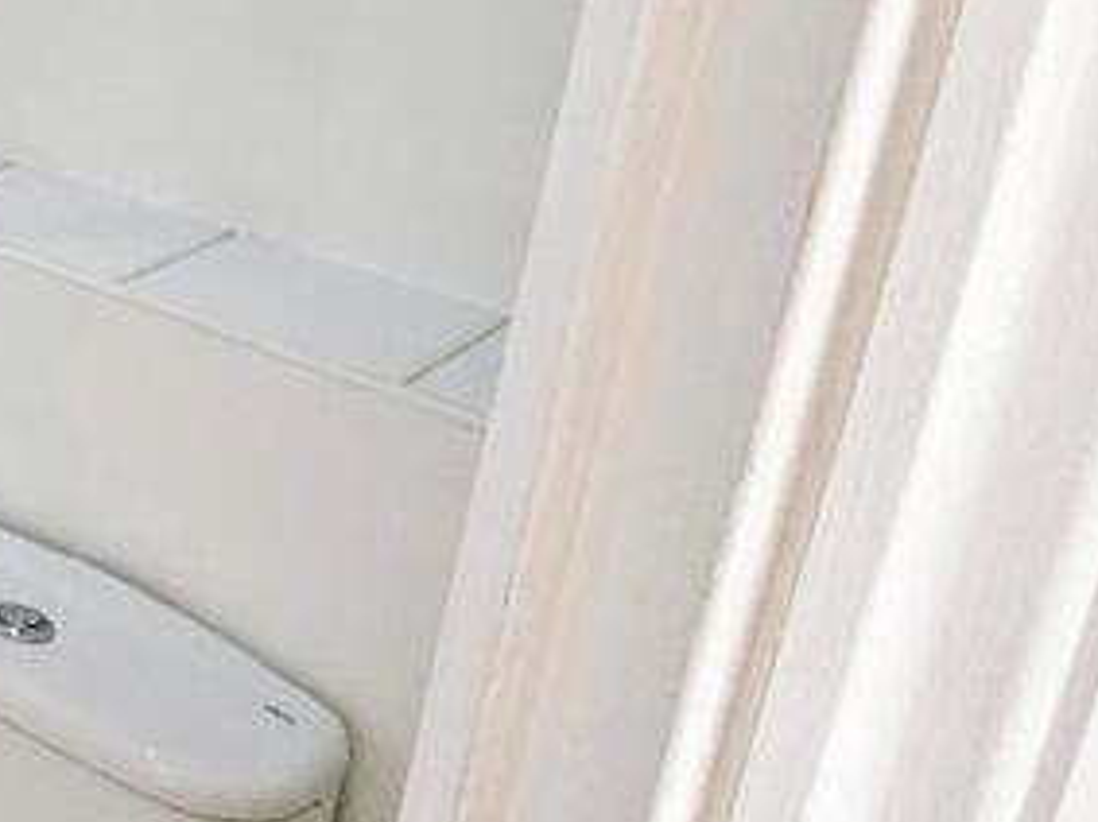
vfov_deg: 29.0
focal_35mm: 47
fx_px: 1490
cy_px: 16
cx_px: -803
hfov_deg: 23.6
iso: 80
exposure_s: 1/100
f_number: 2.2
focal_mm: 2.2
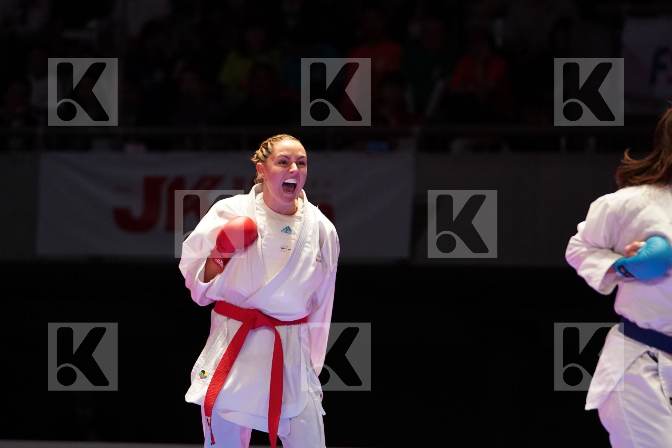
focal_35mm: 225
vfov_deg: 6.1
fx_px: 4200
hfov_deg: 9.1
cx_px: 336
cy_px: 224
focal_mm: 150
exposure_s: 1/1000
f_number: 2.8
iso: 2500
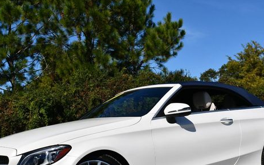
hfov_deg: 32.9
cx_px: 139
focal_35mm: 62
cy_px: 120
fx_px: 446
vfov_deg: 20.8
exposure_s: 1/400
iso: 100
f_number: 10
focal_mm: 22
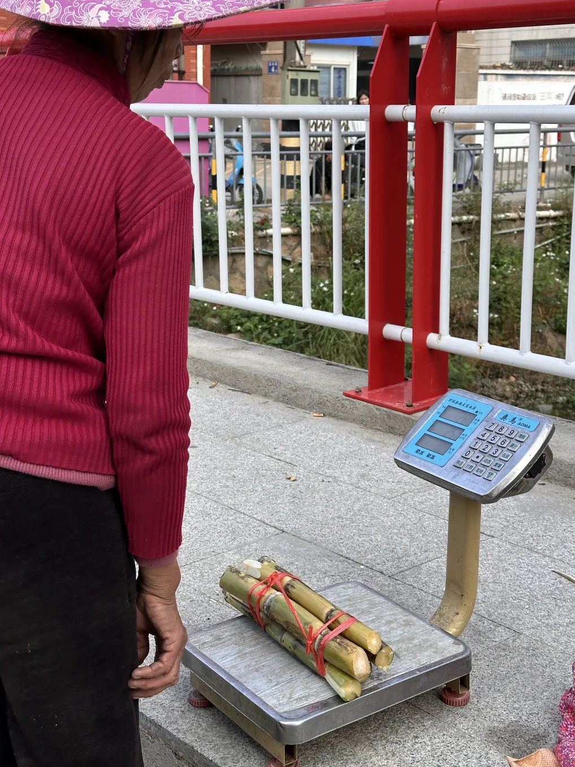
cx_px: 305
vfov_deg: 37.5
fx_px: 1130
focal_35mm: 51
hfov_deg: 28.5
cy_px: 362
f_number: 1.78
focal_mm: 6.86
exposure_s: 1/1305
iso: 64
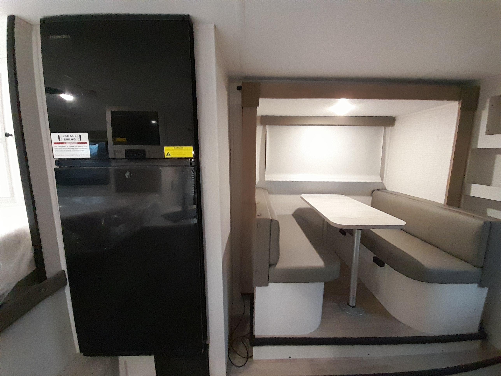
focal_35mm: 13
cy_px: 188
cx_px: 250
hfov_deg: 106.2
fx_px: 188
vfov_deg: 89.9
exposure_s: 1/25
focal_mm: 1.13
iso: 500
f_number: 2.2
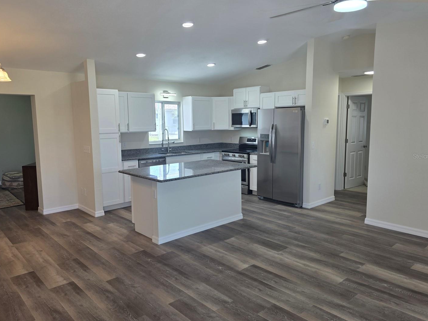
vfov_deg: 53.1
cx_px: 200
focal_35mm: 26
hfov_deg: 67.2
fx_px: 322
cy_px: 156
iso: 50
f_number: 1.7
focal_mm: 6.3
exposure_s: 1/120
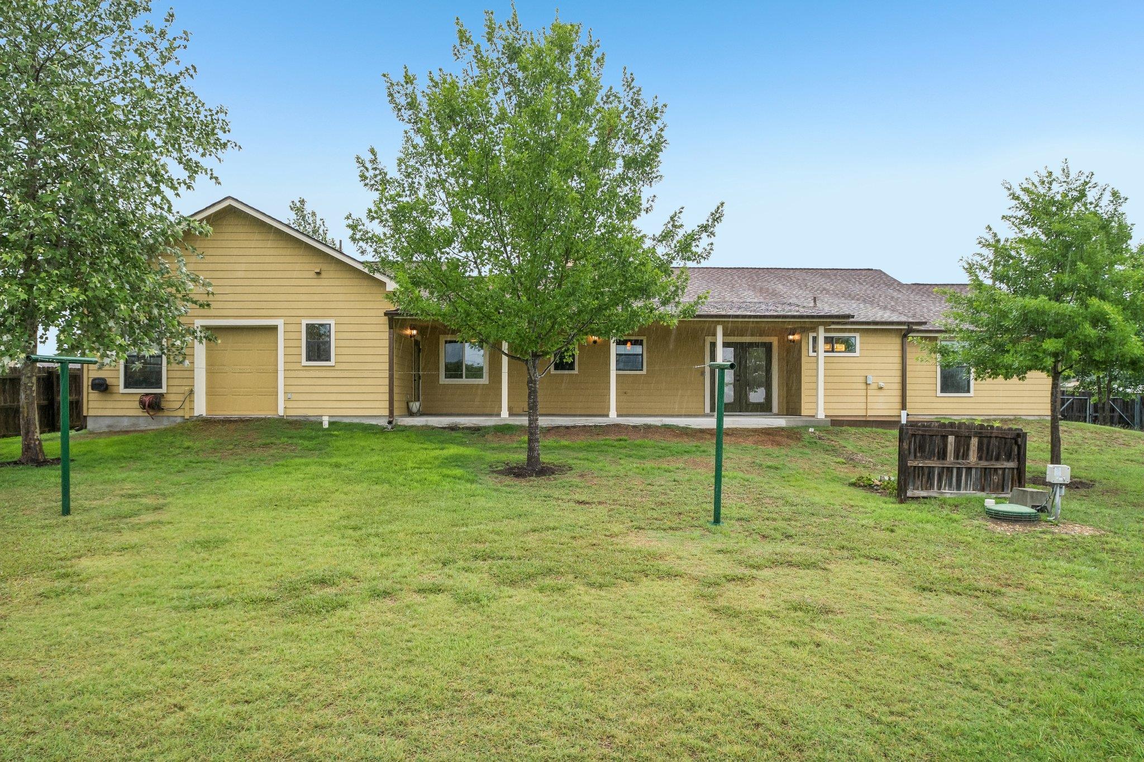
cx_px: 572
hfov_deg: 86.9
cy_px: 381
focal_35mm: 19
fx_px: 604
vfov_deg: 64.5
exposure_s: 1/125
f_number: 8
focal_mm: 13
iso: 400
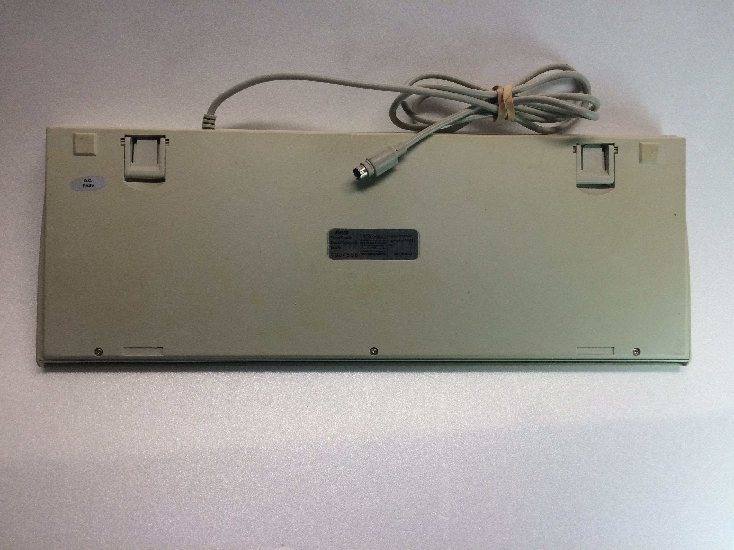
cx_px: 367
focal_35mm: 29
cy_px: 275
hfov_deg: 61.7
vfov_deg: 48.2
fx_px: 615
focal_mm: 4.15
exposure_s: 1/120
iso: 64
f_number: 2.2
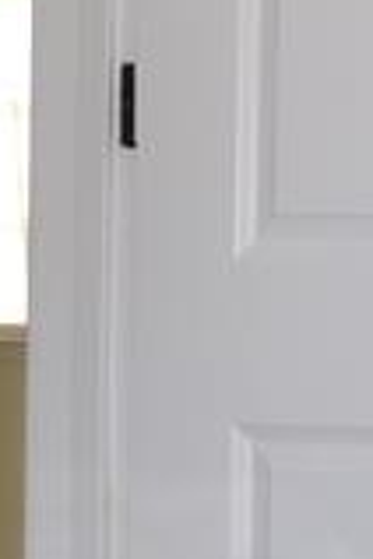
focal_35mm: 204
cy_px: 176
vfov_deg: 10.1
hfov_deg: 6.4
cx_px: 862
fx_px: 3170
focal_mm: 20
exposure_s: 1/125
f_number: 5.6
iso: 400
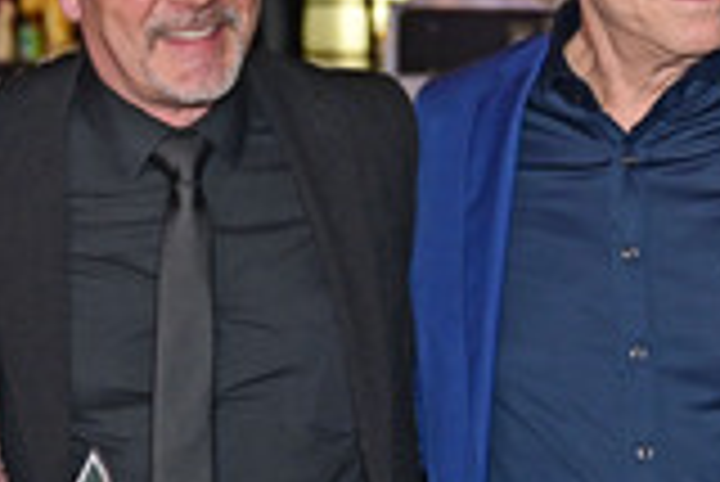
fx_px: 2642
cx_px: 322
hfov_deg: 15.5
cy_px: 203
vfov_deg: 10.4
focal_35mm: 132
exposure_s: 1/200
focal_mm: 47
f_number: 3.2
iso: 1600
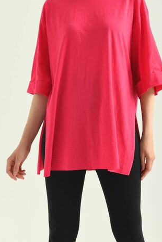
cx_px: 115
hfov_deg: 12.1
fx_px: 763
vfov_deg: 18.0
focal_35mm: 113
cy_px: 75
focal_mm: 70
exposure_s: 1/160
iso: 125
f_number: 5.6
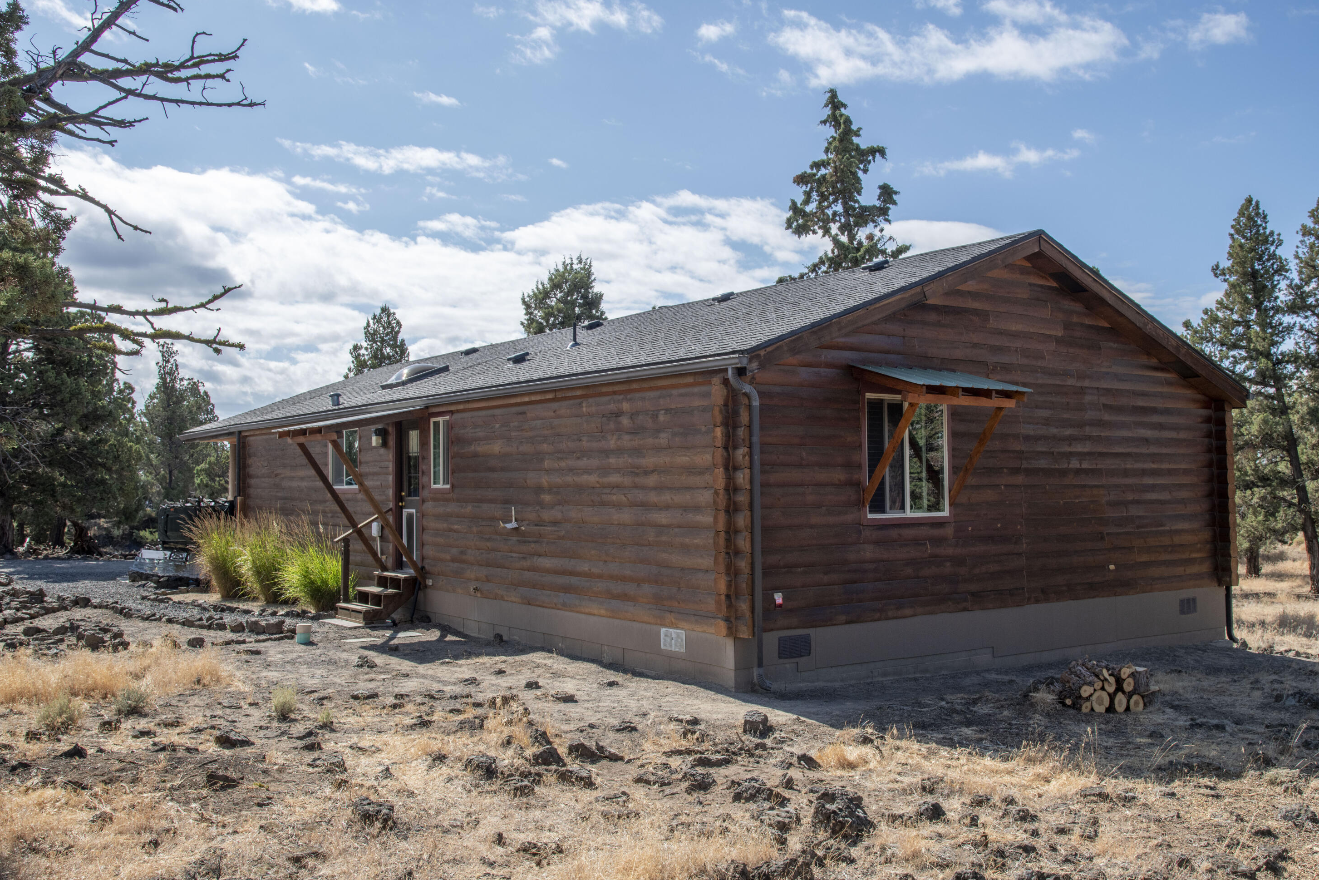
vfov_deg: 41.1
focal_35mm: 32
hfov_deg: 58.7
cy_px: 450
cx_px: 669
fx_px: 1172
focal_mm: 31
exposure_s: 1/250
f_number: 11
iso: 200
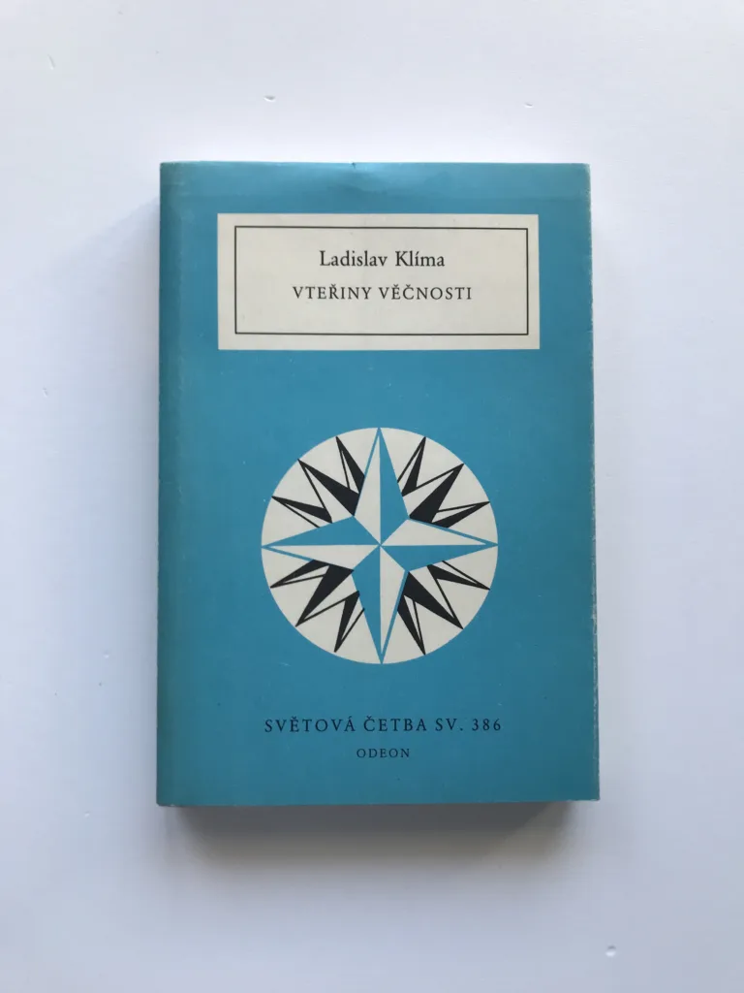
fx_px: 802
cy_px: 496
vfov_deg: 63.4
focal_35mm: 28
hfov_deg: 49.7
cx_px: 372
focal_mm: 3.99
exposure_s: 1/100
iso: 40
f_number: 1.8
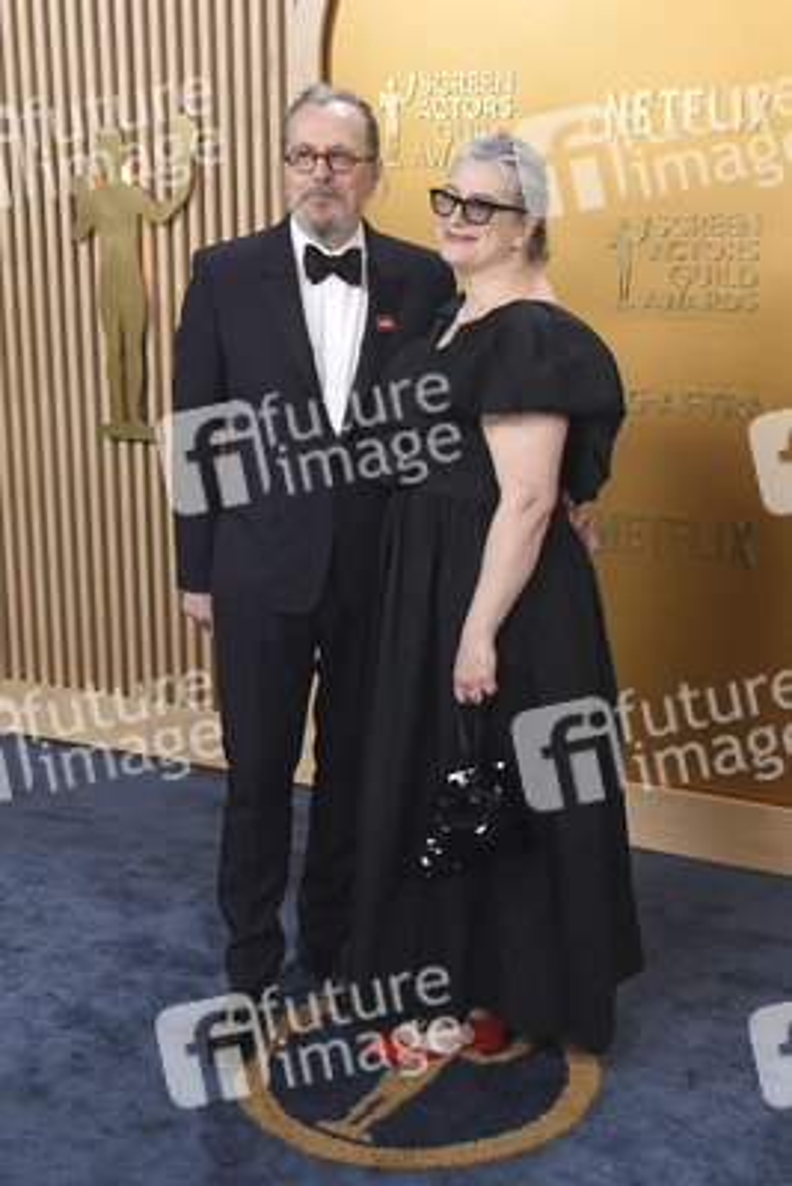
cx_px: 396
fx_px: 1583
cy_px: 593
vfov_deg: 41.1
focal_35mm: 48
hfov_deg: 28.1
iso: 2500
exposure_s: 1/250
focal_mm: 48
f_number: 5
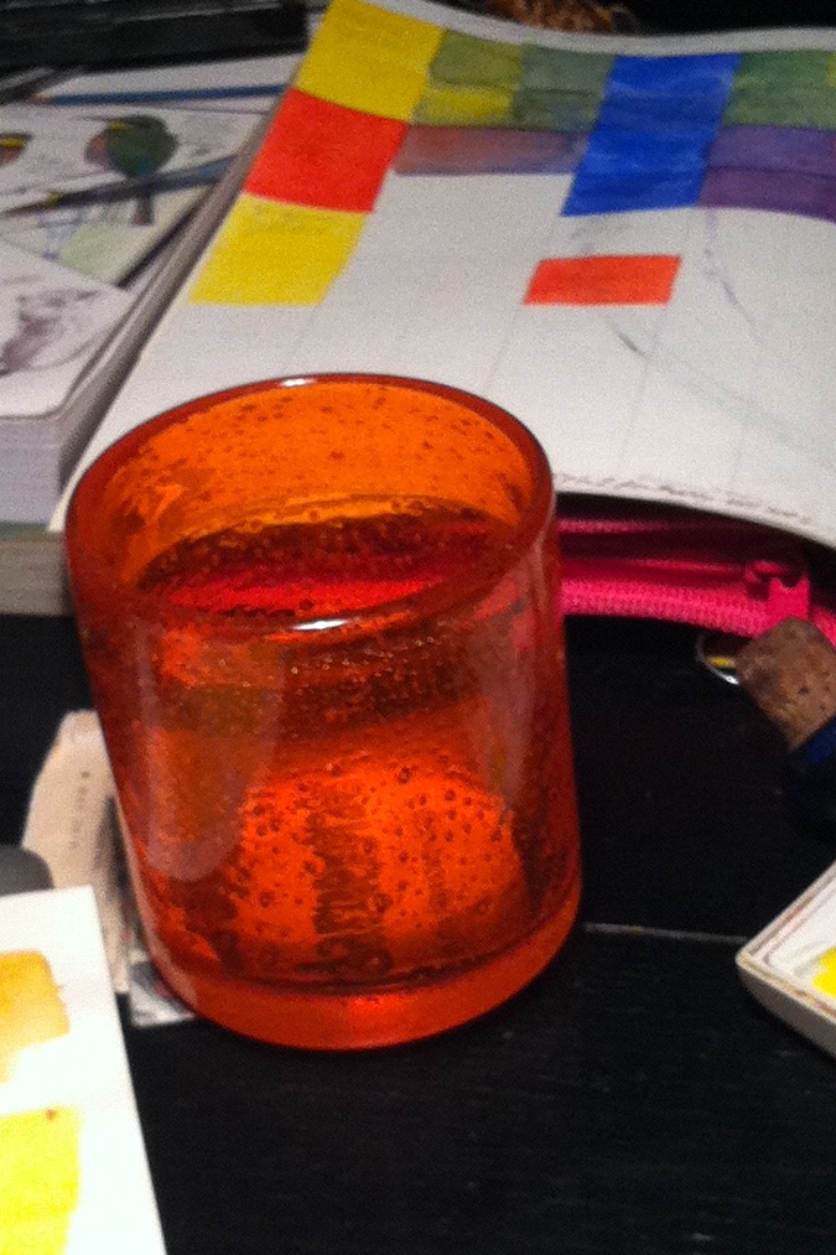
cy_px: 785
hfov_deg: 14.7
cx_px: 466
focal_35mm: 93
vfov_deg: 21.9
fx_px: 3240
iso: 160
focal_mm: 3.85
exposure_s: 1/15
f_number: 2.8
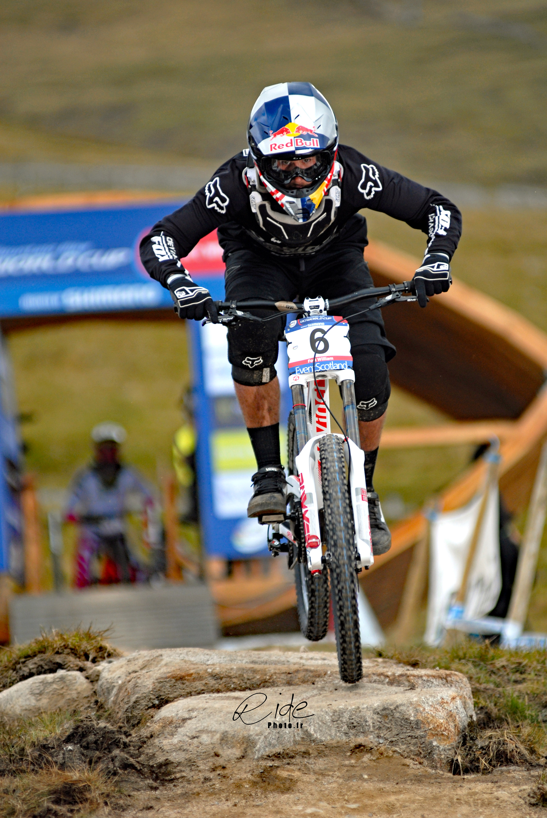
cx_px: 274
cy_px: 409
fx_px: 6817
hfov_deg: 4.6
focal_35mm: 300
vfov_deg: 6.9
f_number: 2.8
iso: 200
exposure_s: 1/2000
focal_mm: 200
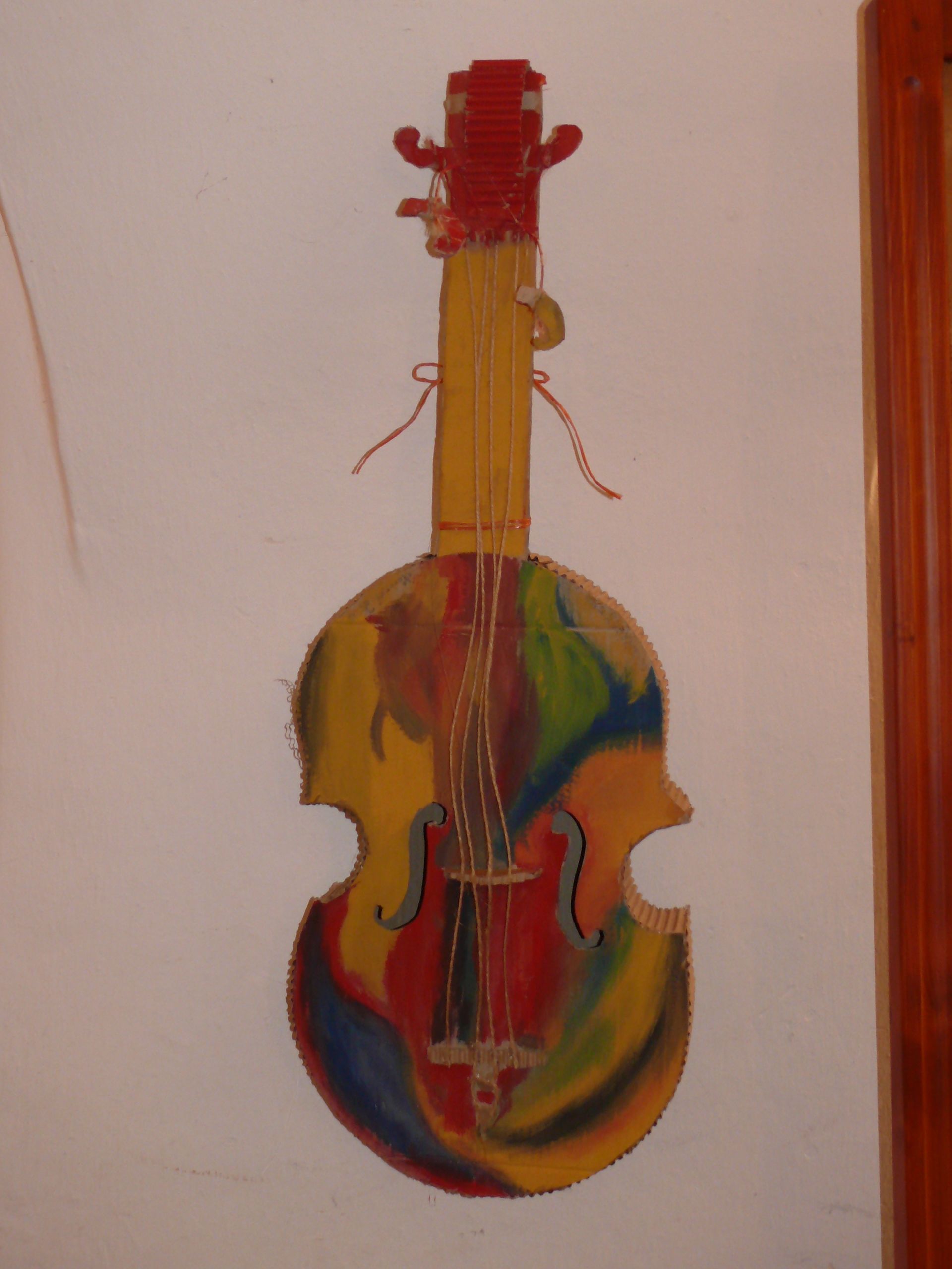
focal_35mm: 52
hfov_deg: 28.0
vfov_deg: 36.8
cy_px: 634
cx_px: 476
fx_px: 1907
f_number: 3.2
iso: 200
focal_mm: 9.7
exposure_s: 1/30
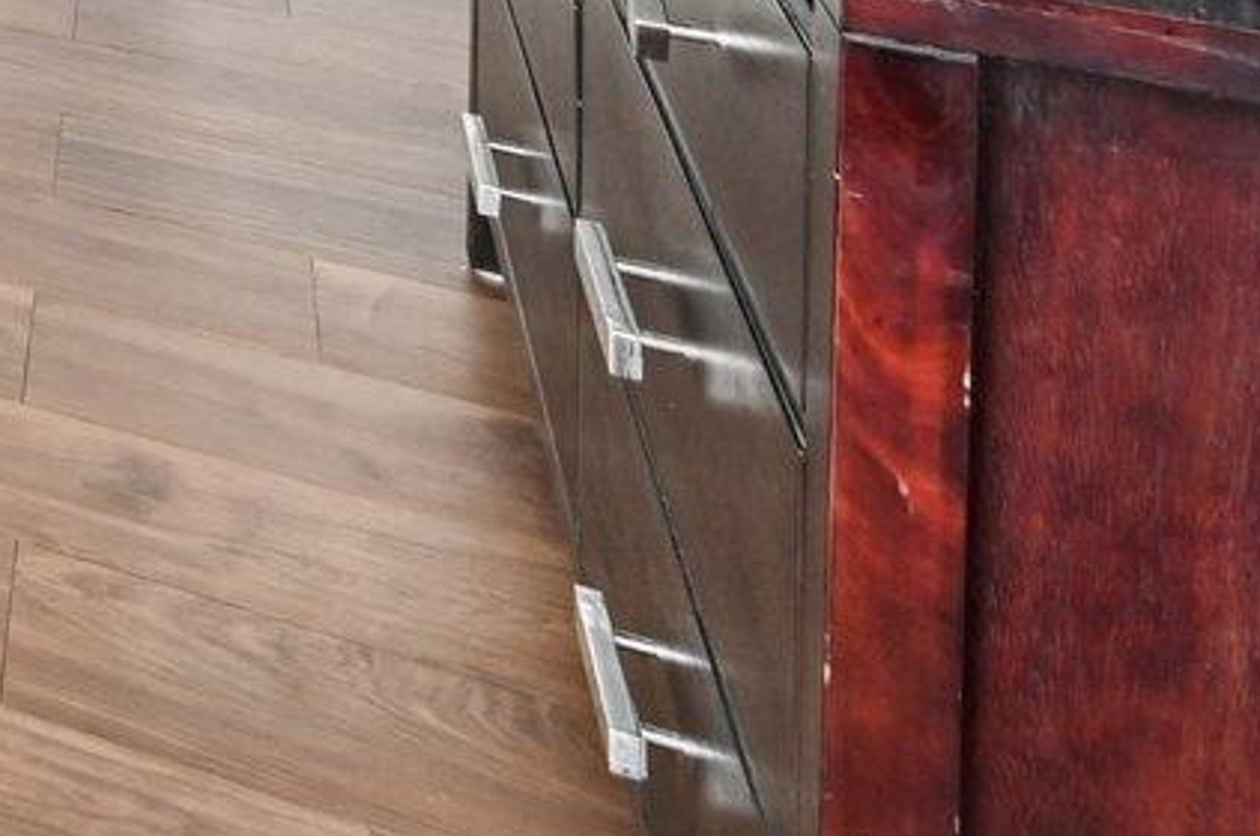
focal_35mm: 68
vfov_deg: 14.9
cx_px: -1397
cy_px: -985
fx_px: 2376
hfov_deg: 17.7
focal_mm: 14
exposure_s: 1/40
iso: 800
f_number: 8
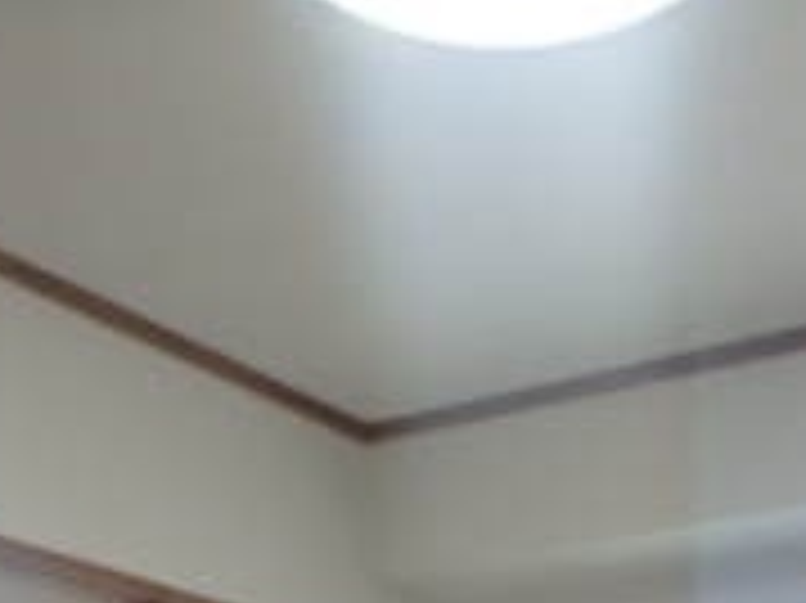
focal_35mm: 75
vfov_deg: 16.5
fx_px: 1745
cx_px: 509
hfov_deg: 25.9
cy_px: 1076
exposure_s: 1/60
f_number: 3.5
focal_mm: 3.7
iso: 200
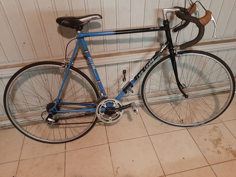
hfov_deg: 67.3
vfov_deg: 53.1
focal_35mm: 26
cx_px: 118
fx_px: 177
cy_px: 88
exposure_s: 1/25
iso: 400
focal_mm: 3.93
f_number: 1.7
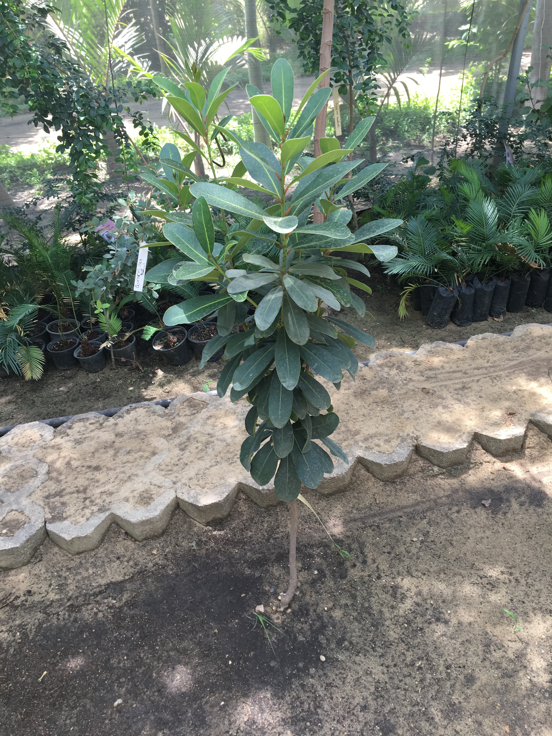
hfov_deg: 48.2
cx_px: 276
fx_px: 617
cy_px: 368
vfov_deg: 61.7
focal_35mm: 29
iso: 32
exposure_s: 1/50
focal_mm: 4.15
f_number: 2.2
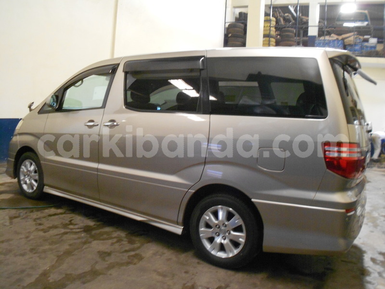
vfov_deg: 33.6
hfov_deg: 43.9
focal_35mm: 43
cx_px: 192
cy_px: 144
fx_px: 478
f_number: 4.2
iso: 400
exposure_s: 1/5
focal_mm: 7.7
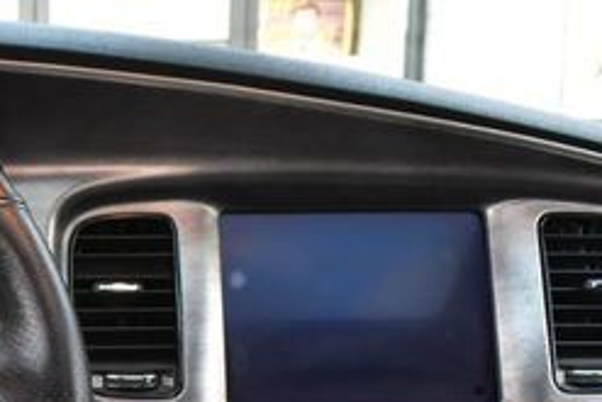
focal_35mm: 70
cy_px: 403
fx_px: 1171
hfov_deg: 26.8
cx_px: -41
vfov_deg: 18.9
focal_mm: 18
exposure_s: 1/15
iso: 1000
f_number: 6.3
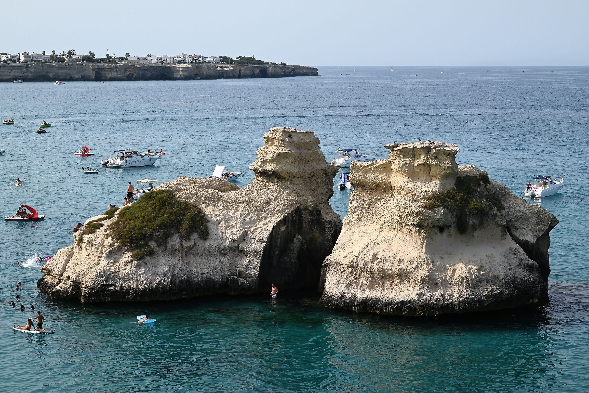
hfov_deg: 28.8
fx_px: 1146
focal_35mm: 70
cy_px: 196
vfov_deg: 19.5
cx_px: 294
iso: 200
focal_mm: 70
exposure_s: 1/125
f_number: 18
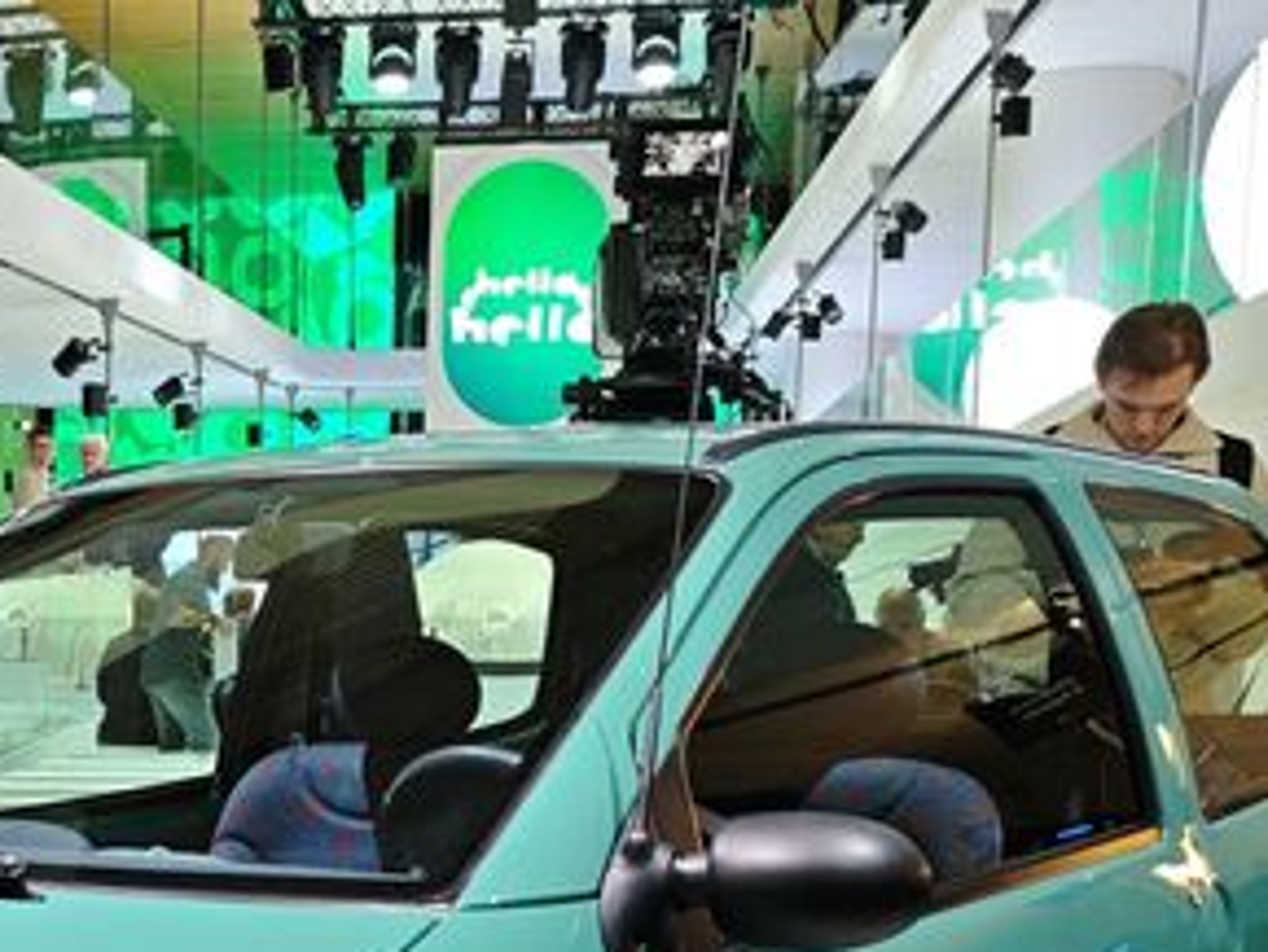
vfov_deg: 20.7
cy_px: 1016
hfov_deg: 27.1
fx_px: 2492
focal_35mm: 68
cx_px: 18
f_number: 1.63
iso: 160
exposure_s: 1/51.1
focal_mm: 8.72
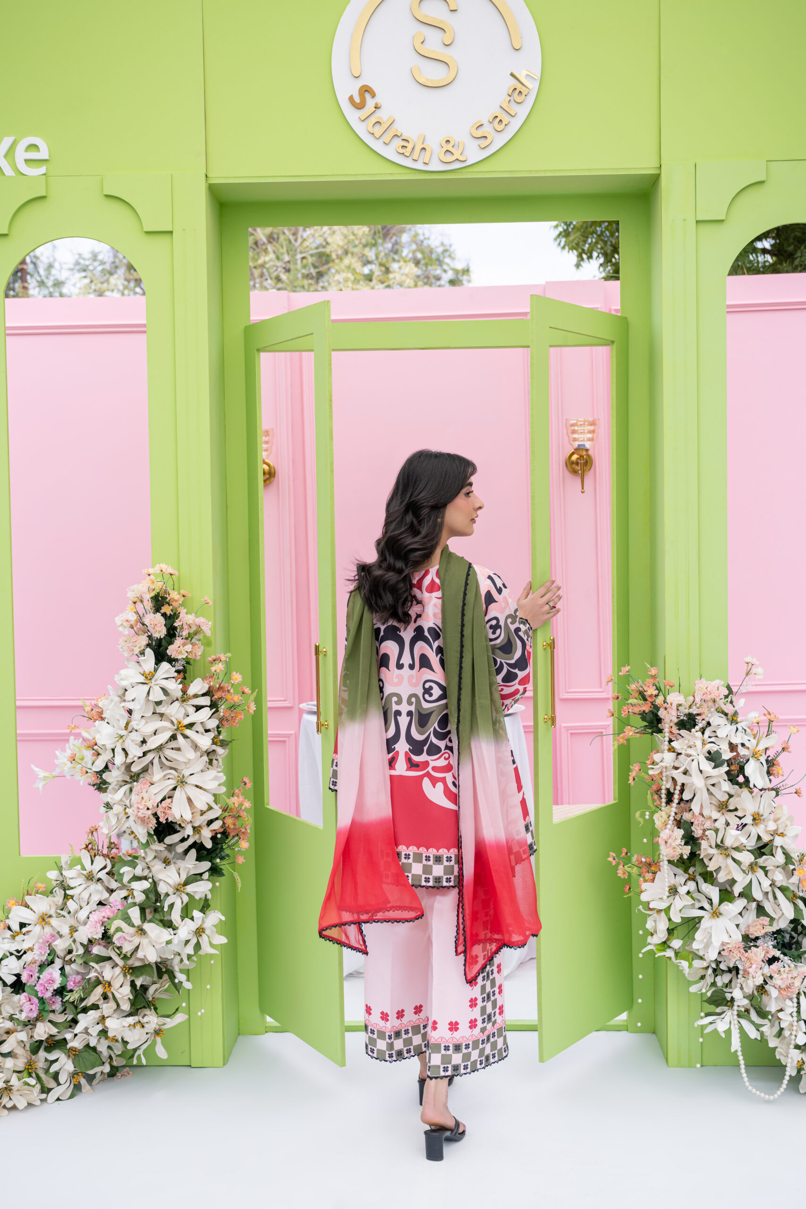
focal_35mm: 39
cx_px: 403
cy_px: 604
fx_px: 1309
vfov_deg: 49.6
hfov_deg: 34.2
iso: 100
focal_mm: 39
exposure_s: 1/500
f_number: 4
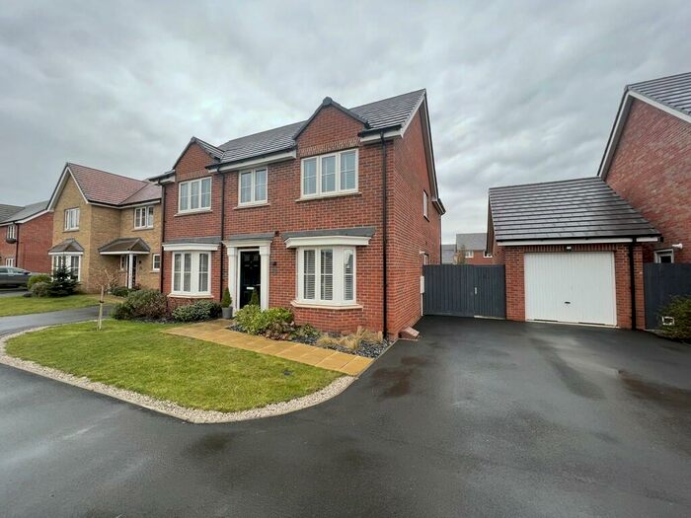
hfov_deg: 106.2
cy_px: 259
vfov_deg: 89.9
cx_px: 346
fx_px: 260
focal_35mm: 13
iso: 40
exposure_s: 1/99
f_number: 1.8
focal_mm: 1.57
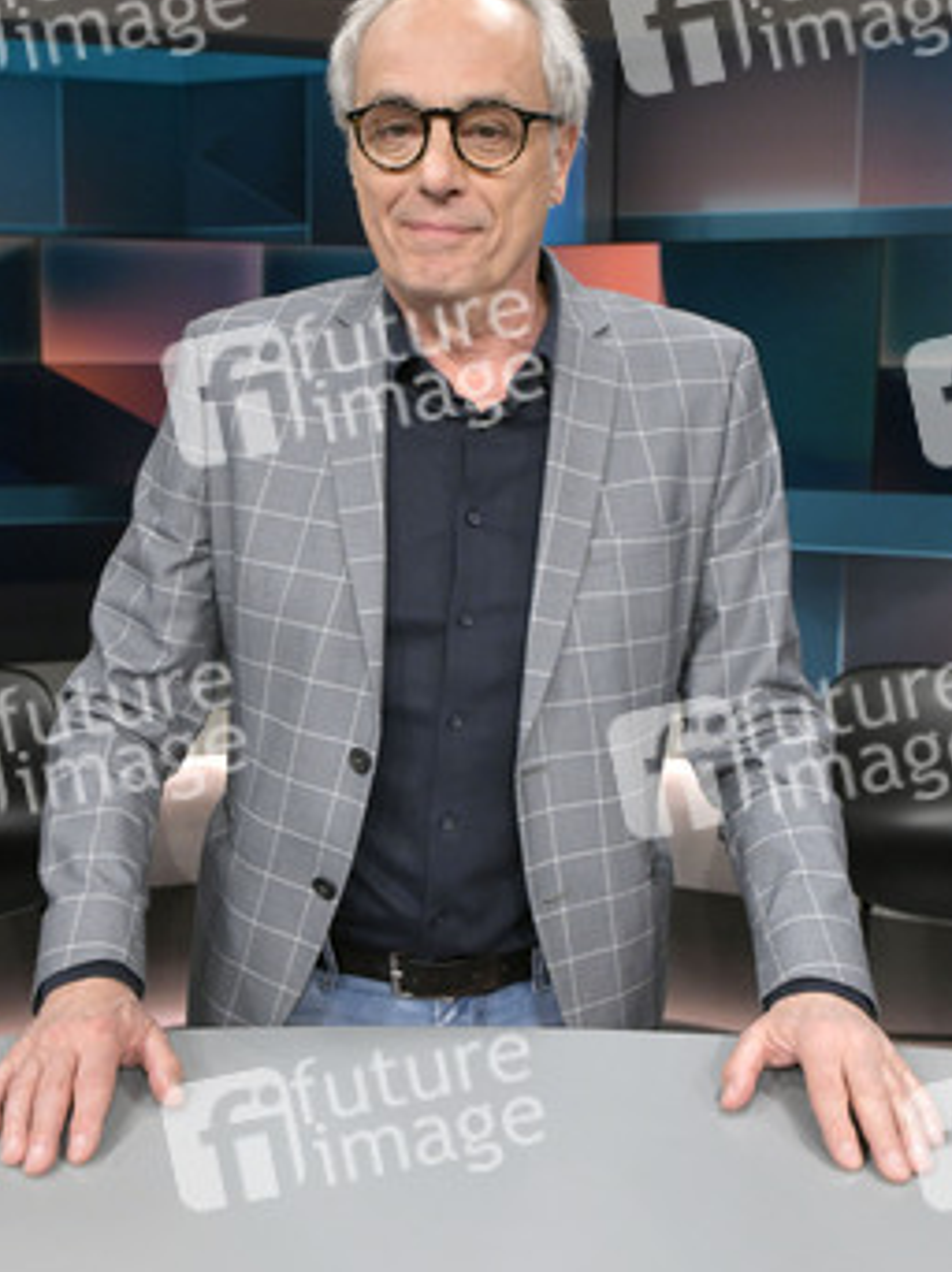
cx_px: 461
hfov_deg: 51.3
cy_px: 565
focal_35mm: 27
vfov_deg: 65.2
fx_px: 991
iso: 2000
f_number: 5.6
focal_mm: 24
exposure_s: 1/200
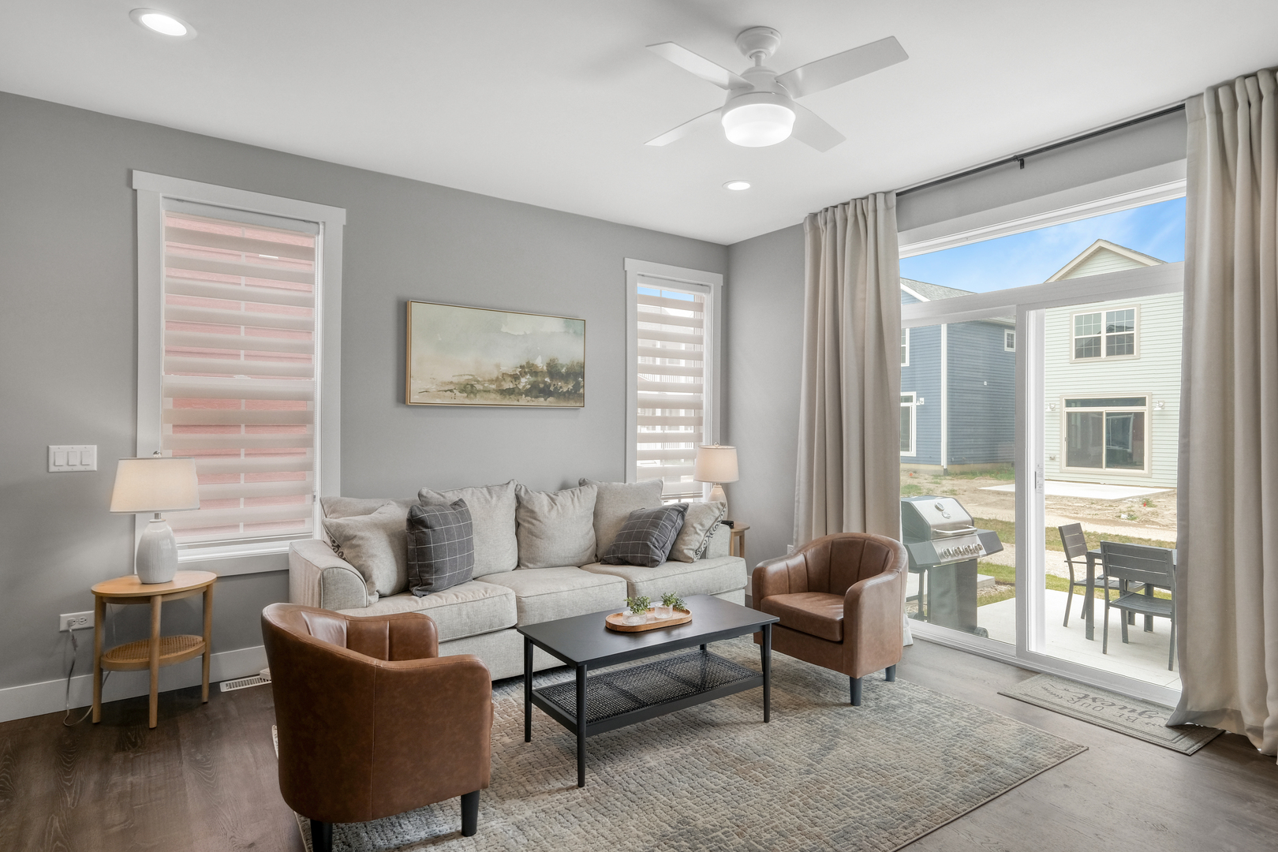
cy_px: 426
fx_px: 674
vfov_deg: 64.6
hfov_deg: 86.9
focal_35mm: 19
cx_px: 639
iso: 800
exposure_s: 1/8
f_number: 13
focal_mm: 12.6
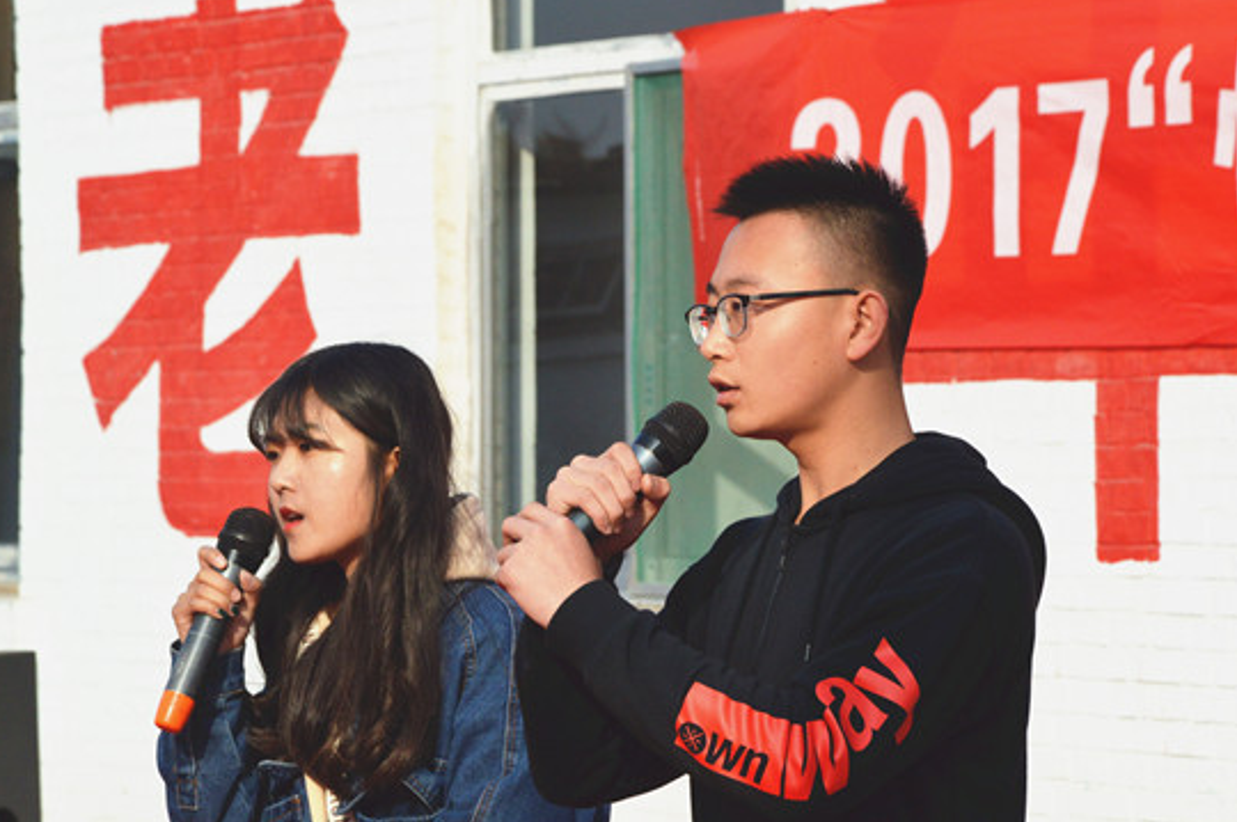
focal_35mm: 187
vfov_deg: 7.3
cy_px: 384
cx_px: 685
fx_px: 6406
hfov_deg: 11.0
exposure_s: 1/1250
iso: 800
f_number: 10
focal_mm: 105
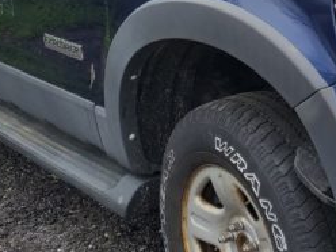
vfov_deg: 17.2
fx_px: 815
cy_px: 9
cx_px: 327
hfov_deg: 22.5
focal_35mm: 84
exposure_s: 1/1199
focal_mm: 4.3
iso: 50
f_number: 2.4
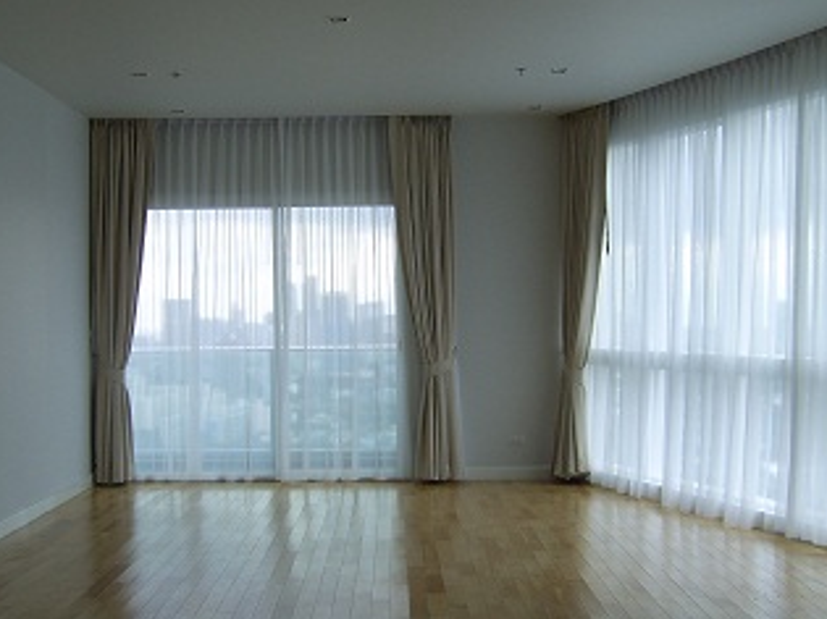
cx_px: 385
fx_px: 1242
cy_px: 334
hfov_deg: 36.8
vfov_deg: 28.0
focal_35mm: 52
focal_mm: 7.8
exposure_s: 1/100
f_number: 3.5
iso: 50
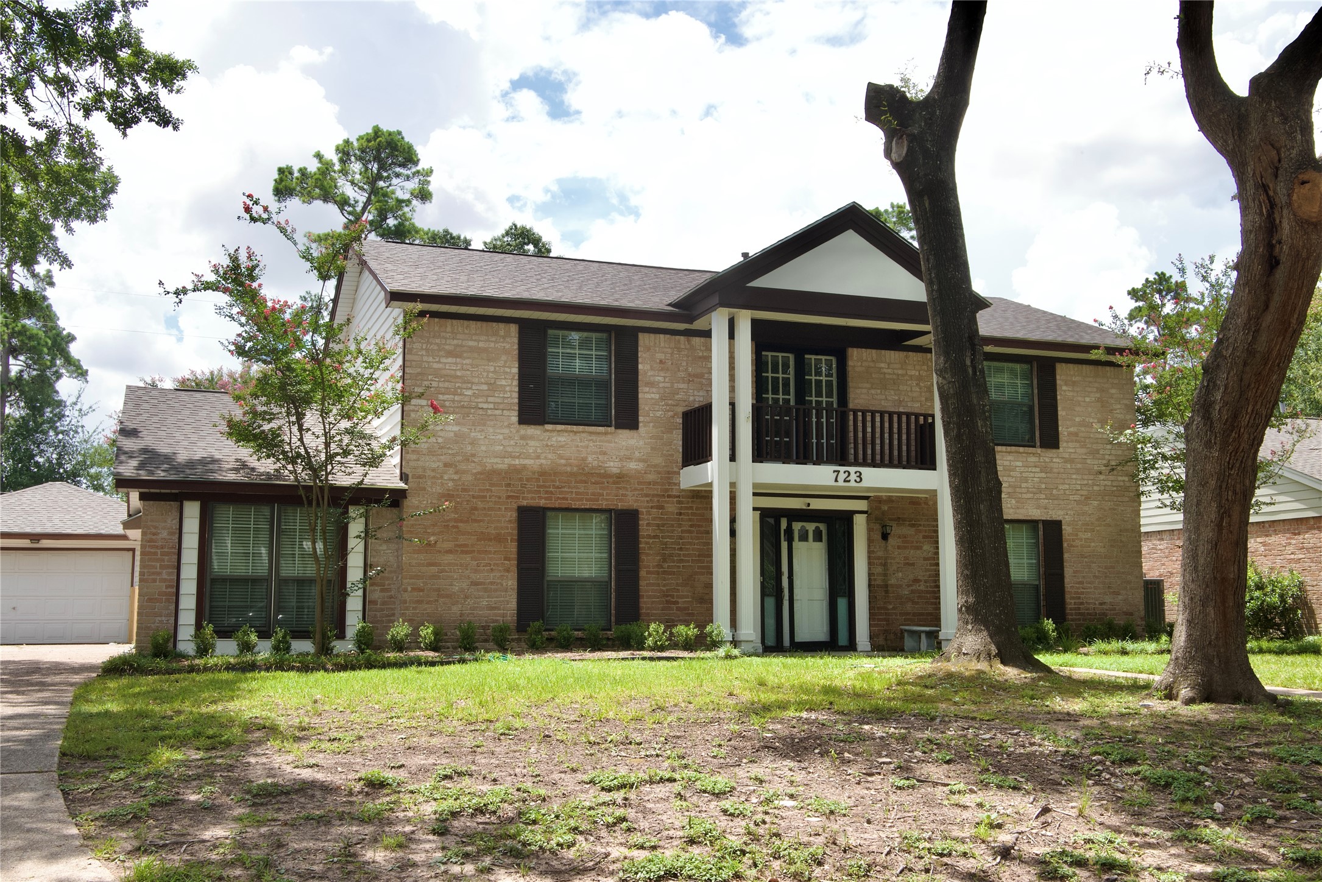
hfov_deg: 53.1
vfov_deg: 36.9
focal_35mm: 36
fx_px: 1322
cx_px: 661
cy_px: 441
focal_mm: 36
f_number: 29
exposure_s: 1/60
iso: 400
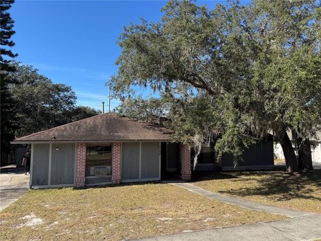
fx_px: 223
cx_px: 160
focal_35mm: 24
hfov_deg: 71.6
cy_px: 120
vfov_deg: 56.8
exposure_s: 1/2415
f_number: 1.78
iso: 80
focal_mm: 6.76
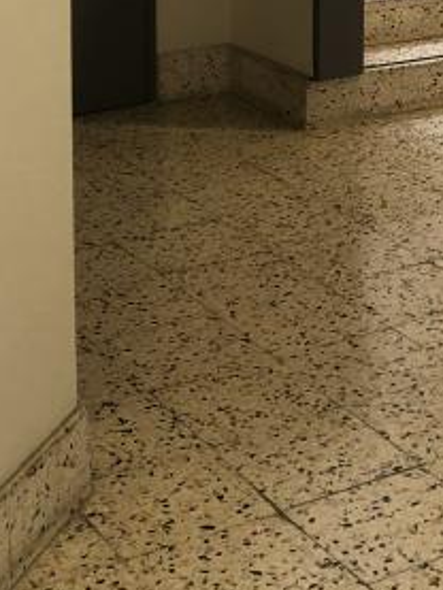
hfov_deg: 14.7
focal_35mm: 97
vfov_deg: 19.1
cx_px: 545
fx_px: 1654
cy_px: -111
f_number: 1.8
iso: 32
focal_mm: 3.99
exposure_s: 1/25
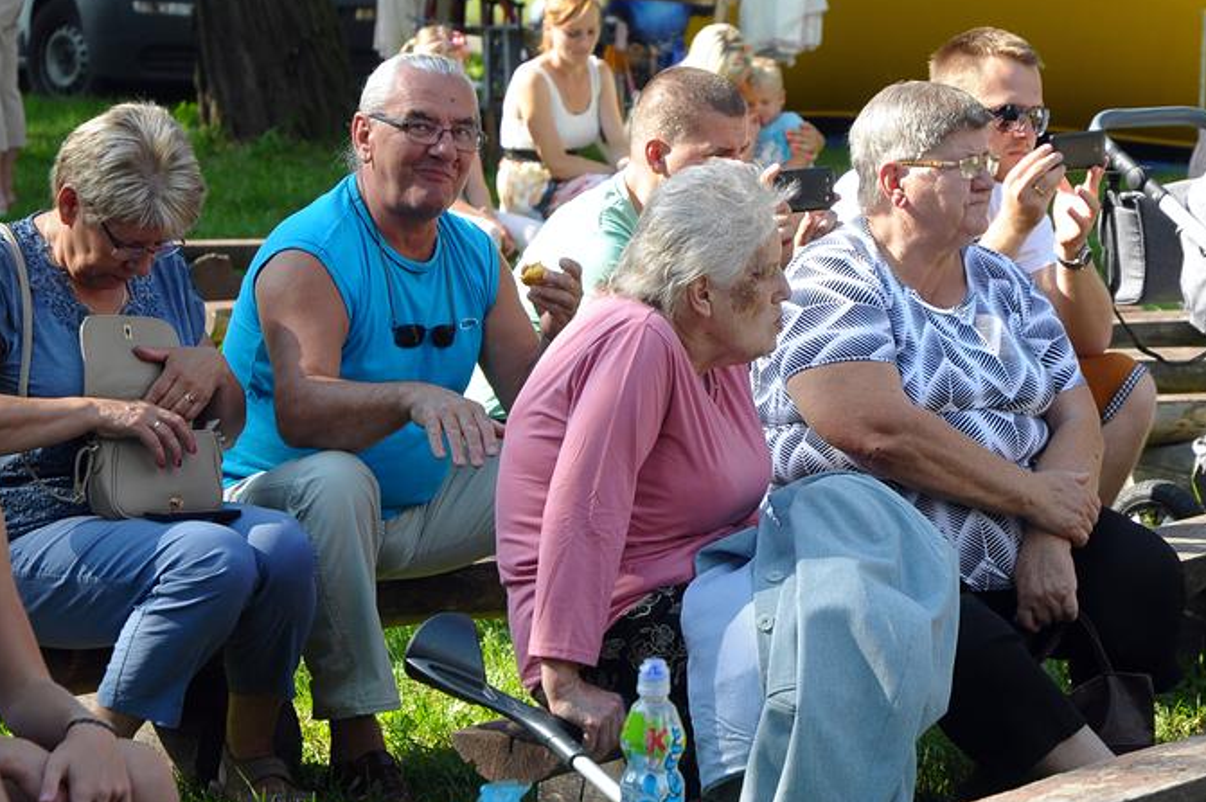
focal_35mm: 133
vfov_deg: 10.3
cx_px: 688
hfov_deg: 15.4
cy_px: 352
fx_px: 4451
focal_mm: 70
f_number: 6.3
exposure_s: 1/640
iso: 640
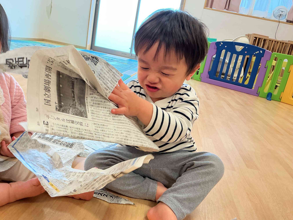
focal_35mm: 29
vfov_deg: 48.2
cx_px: 146
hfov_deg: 61.7
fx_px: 245
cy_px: 110
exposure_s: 1/120
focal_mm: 3
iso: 40
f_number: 1.8
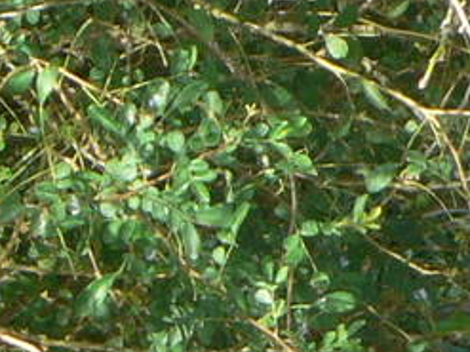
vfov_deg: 1.7
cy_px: 651
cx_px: -930
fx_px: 11956
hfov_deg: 2.2
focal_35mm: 881
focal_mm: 25.2
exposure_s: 1/125
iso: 80
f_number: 4.9
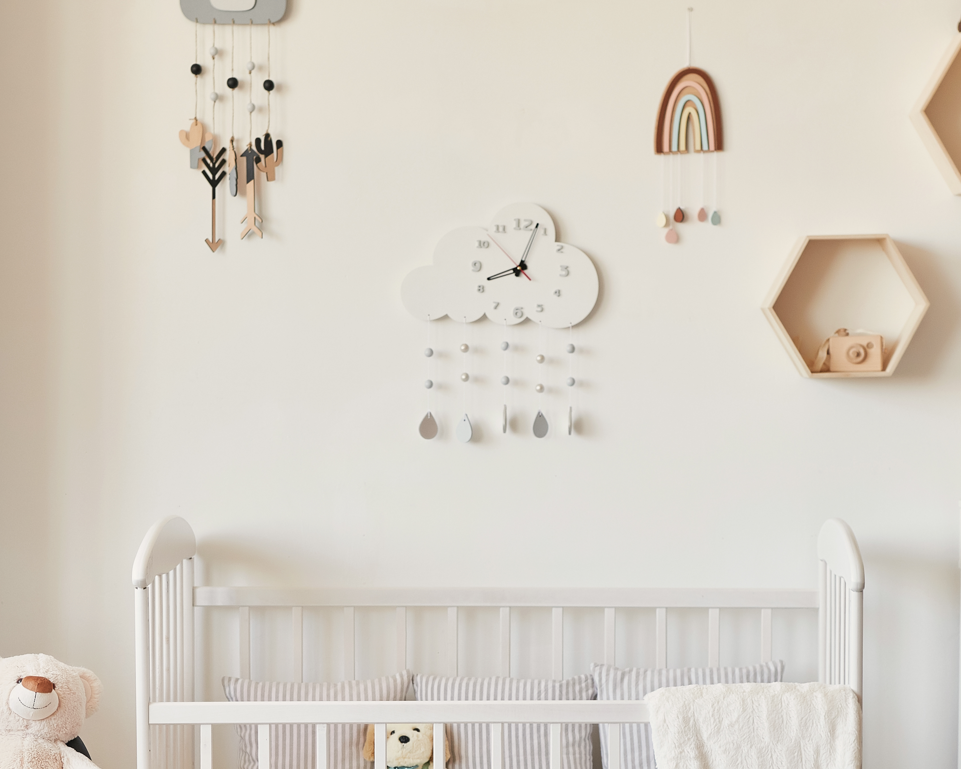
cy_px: 504
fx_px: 2844
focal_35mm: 100
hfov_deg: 19.2
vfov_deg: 15.4
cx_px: 508
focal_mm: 50
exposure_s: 1/250
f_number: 3.2
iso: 400
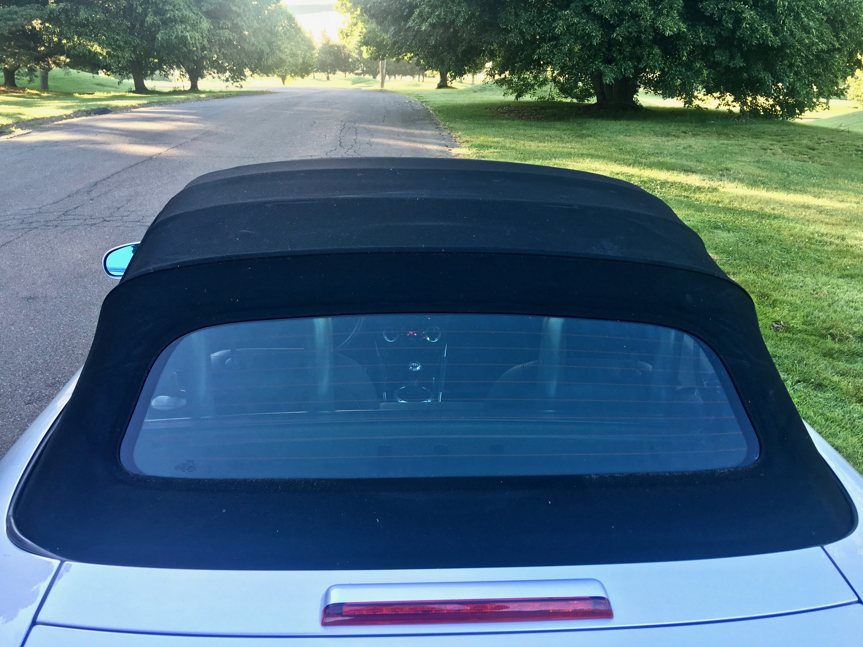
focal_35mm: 29
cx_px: 432
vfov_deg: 48.2
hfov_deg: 61.7
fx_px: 723
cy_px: 324
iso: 25
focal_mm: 4.15
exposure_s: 1/40
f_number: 2.2
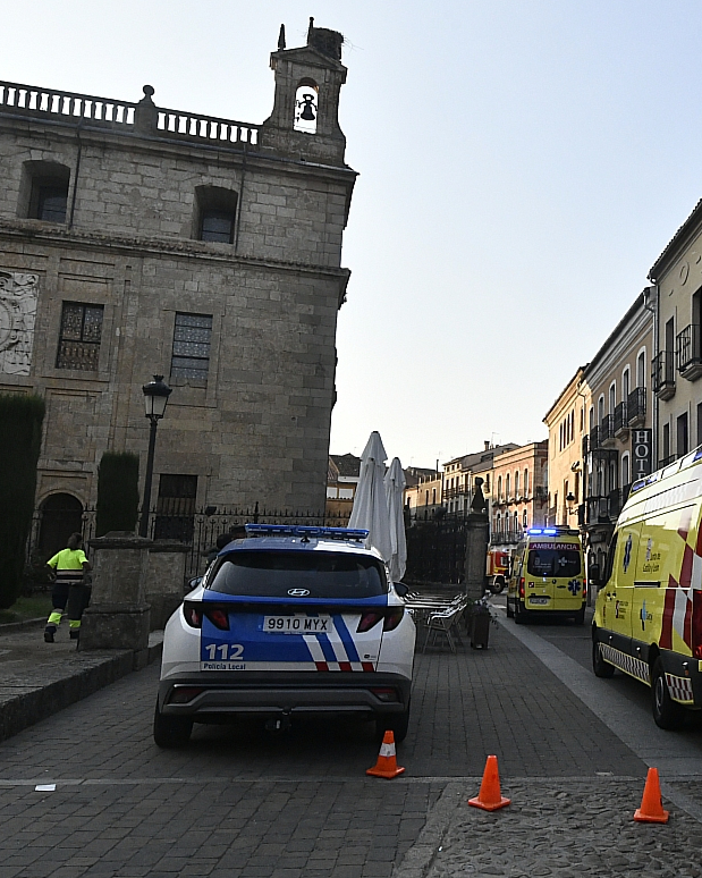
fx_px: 831
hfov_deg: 42.7
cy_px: 434
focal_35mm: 32
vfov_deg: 55.7
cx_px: 604
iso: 2000
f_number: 14
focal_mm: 15
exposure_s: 1/800
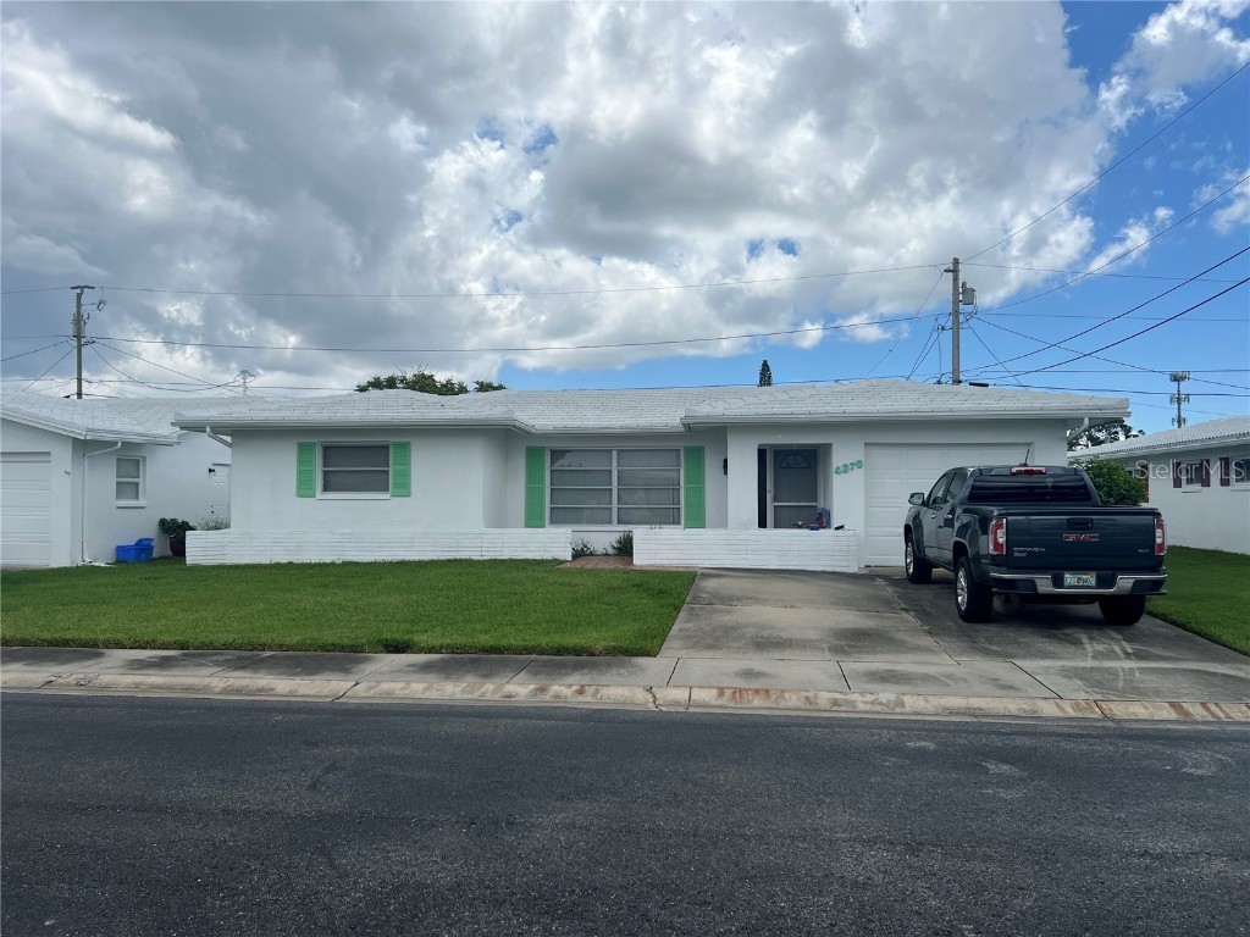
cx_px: 625
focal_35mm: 26
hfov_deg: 67.3
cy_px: 468
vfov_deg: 53.1
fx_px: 939
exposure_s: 1/6579
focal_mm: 5.7
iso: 50
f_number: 1.5
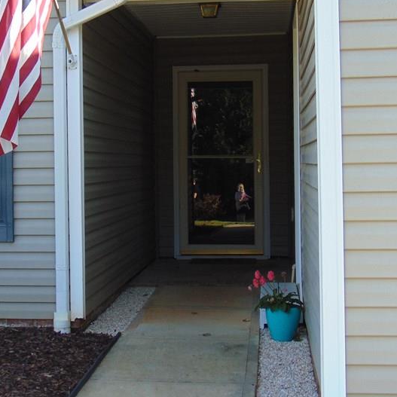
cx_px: 155
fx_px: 869
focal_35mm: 67
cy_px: 150
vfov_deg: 25.7
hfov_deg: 25.7
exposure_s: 1/250
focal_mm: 6.9
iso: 80
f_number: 3.3
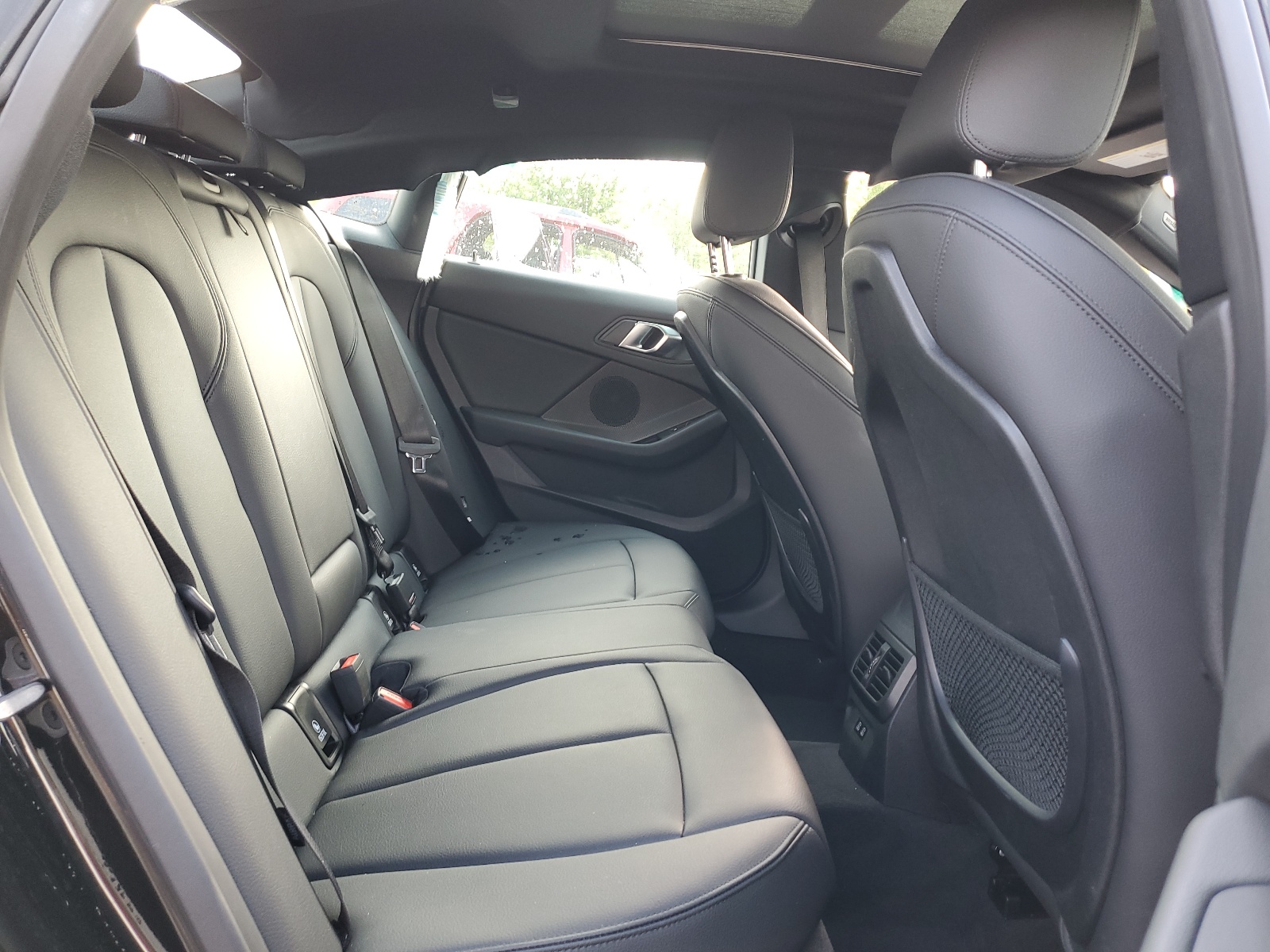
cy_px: 476
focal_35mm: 26
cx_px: 635
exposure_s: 1/60.2
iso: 65
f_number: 1.5
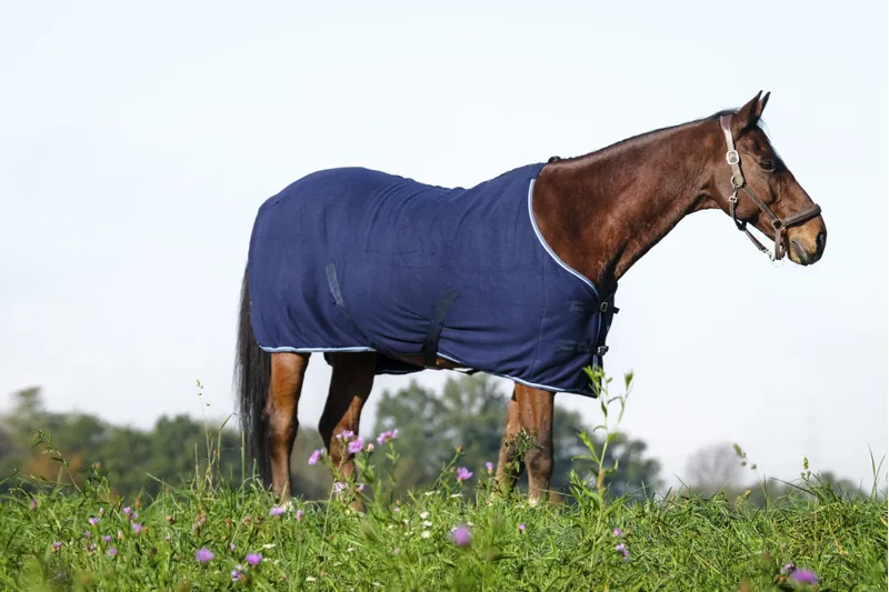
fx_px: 5308
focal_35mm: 215
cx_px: 444
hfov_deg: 9.6
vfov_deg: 6.4
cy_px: 296
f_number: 5.6
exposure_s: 1/2000
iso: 800
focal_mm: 143.1
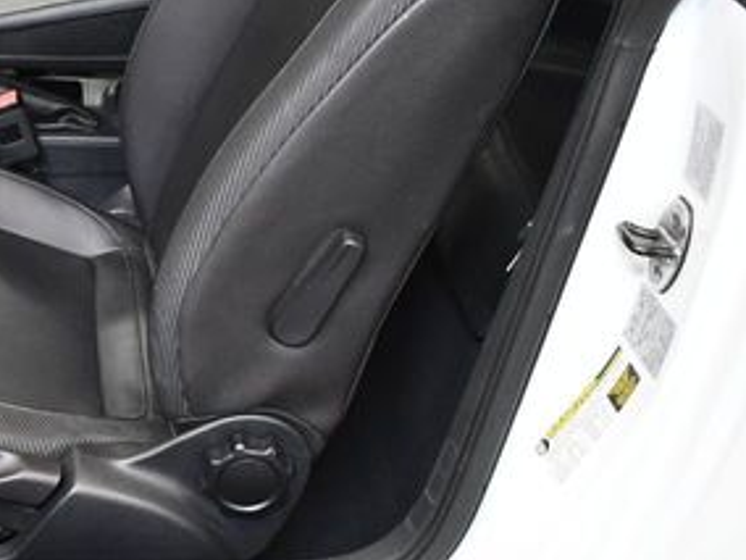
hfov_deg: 23.6
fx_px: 1681
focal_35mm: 78
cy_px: 411
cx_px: -50
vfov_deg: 18.8
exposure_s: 1/125
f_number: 3.5
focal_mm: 18
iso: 2000
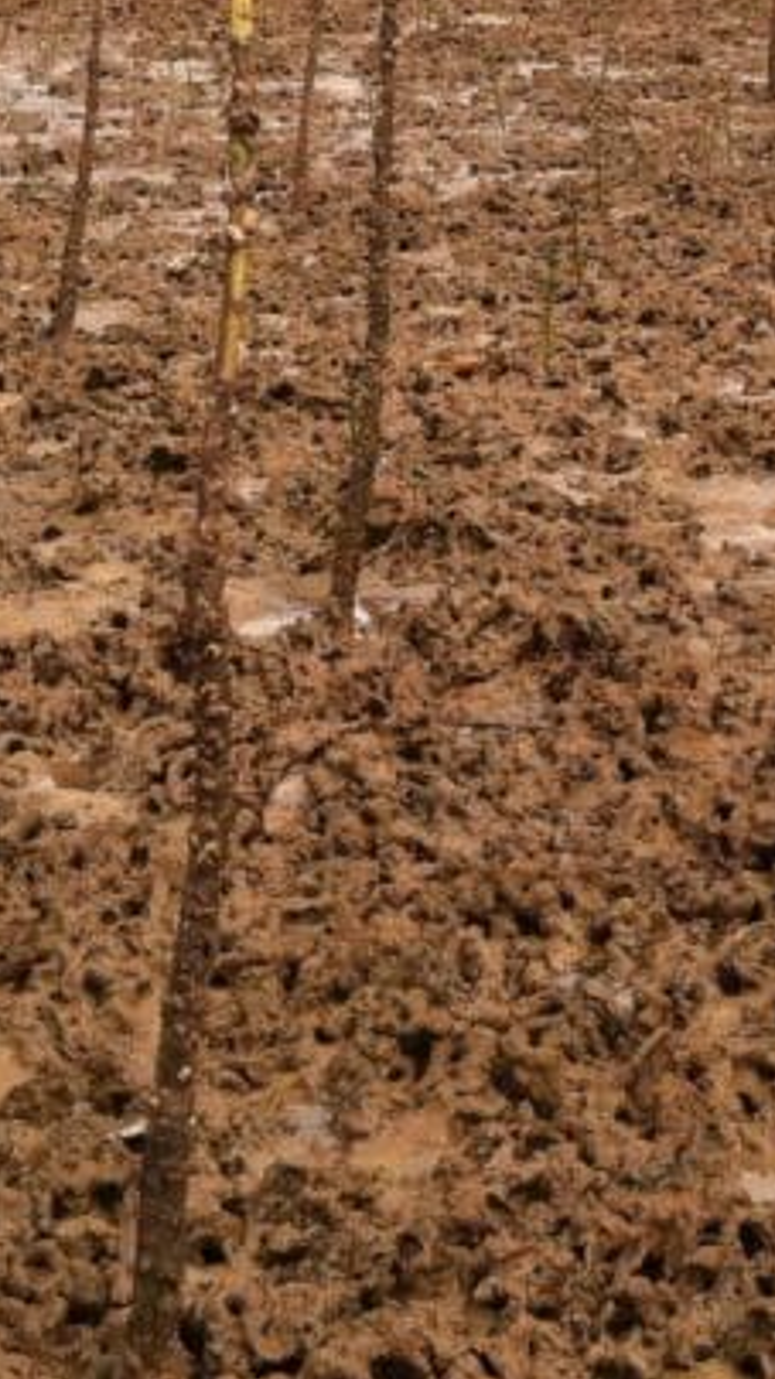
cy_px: 345
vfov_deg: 21.0
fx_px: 3693
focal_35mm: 101
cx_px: 613
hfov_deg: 11.9
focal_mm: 3.85
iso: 80
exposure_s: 1/800
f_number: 2.8
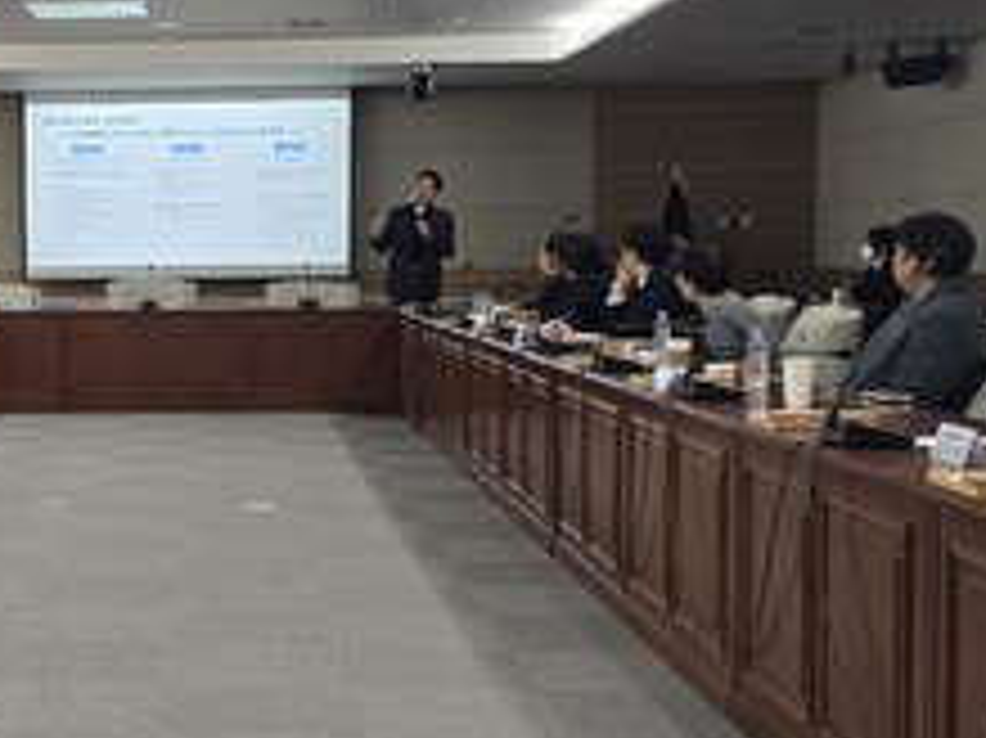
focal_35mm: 63
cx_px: 59
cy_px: 346
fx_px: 1794
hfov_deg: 29.2
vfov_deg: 23.3
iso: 200
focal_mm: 6.3
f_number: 1.7
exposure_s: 1/120
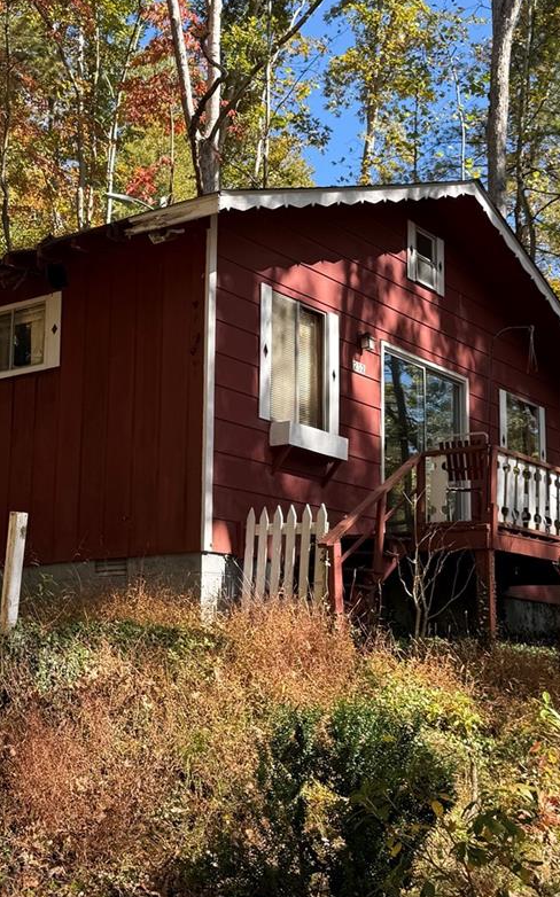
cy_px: 502
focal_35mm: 50
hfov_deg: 25.8
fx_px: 1222
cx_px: 255
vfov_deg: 40.3
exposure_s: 1/822
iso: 80
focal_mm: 6.76
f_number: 1.78
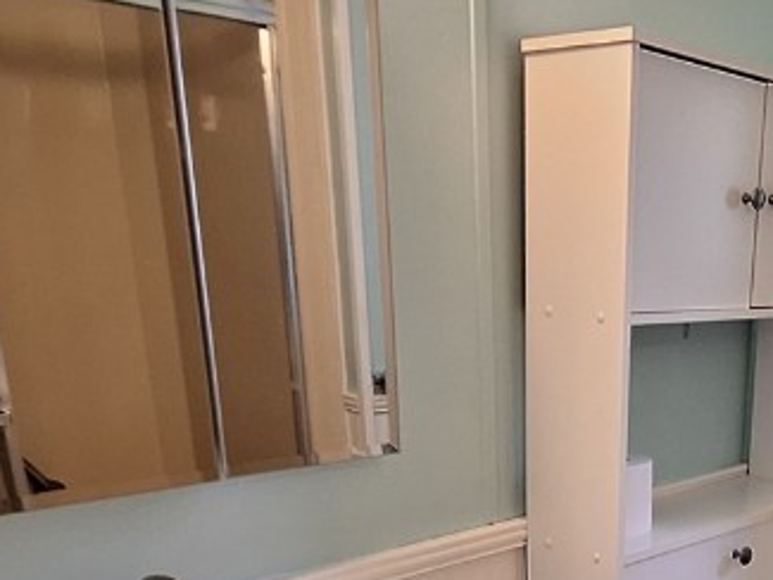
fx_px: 916
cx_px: 664
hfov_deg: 42.7
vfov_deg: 32.2
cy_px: 587
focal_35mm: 41
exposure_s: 1/50
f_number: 2.2
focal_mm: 1.74
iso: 125
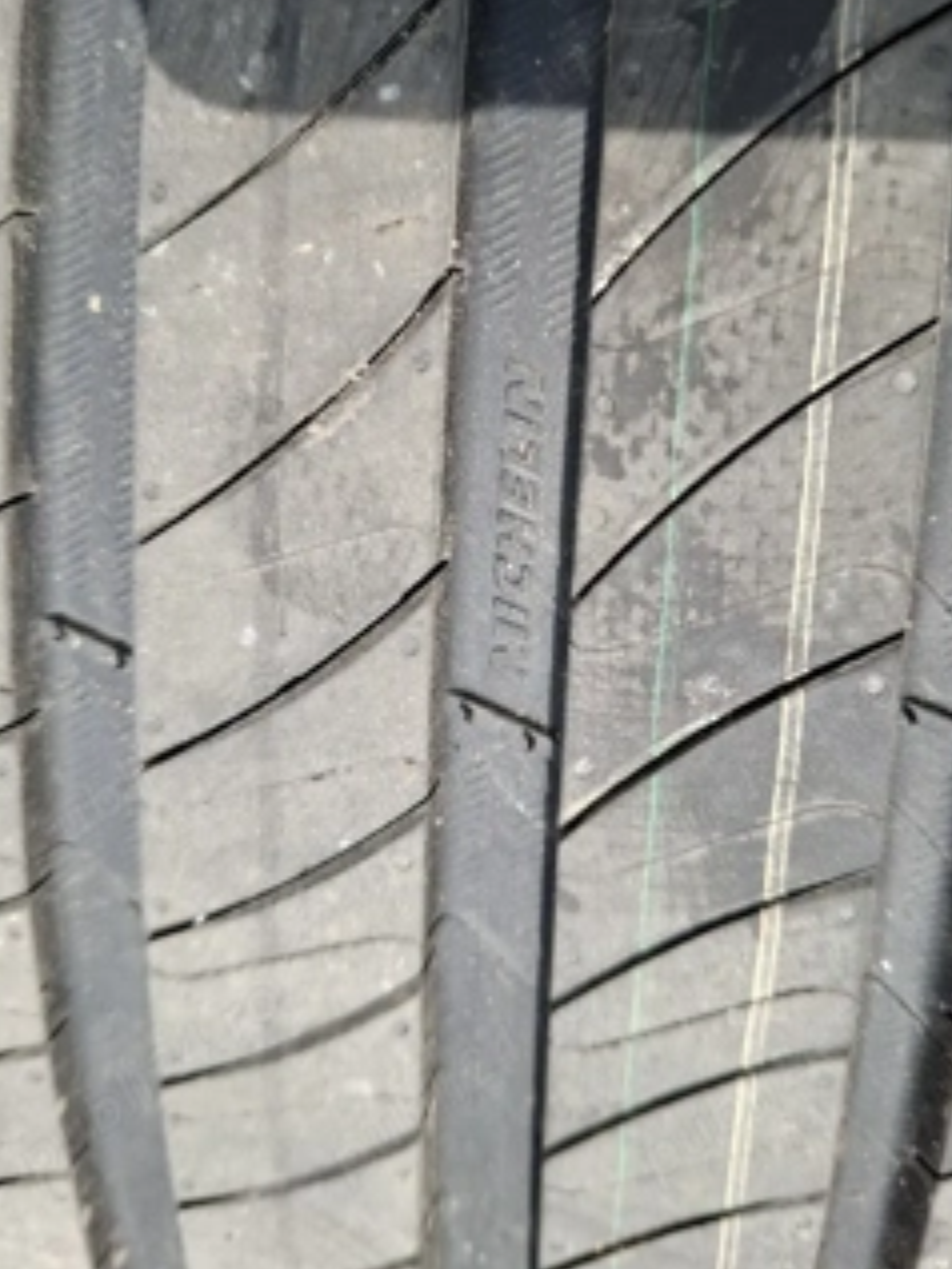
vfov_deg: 61.1
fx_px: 1063
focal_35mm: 29
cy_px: 504
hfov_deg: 48.1
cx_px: 540
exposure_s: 1/323
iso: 50
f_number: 1.8
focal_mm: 5.54
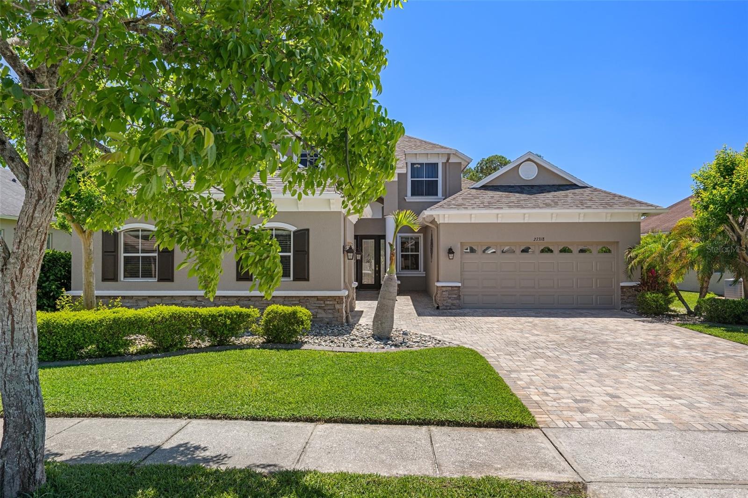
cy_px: 249
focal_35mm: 23
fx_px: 478
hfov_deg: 76.1
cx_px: 374
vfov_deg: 55.1
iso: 320
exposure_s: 1/80
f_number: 8
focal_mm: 23
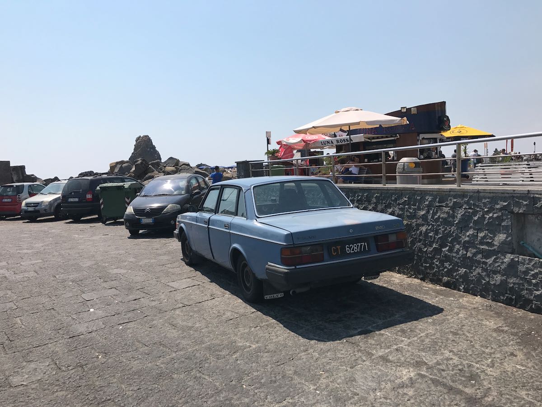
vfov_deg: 49.7
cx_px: 271
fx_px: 438
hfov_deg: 63.4
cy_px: 204
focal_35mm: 28
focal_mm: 3.99
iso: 20
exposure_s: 1/3690
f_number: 1.8
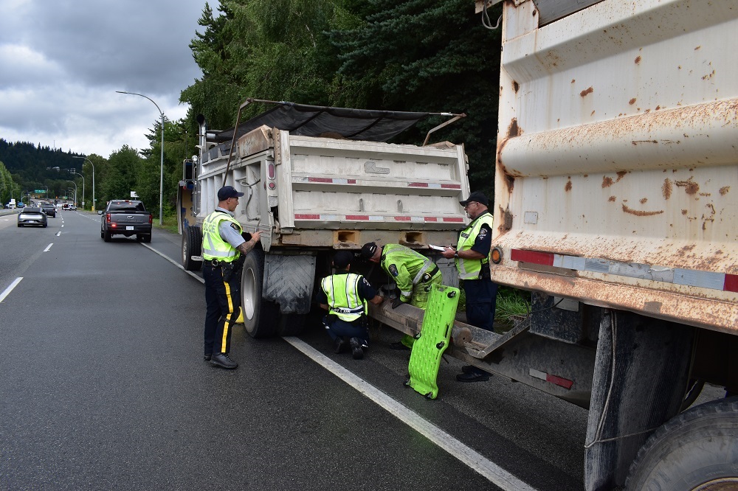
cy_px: 246
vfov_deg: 47.9
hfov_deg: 67.4
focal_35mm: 27
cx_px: 369
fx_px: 553
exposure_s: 1/250
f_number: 10
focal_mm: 18
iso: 400
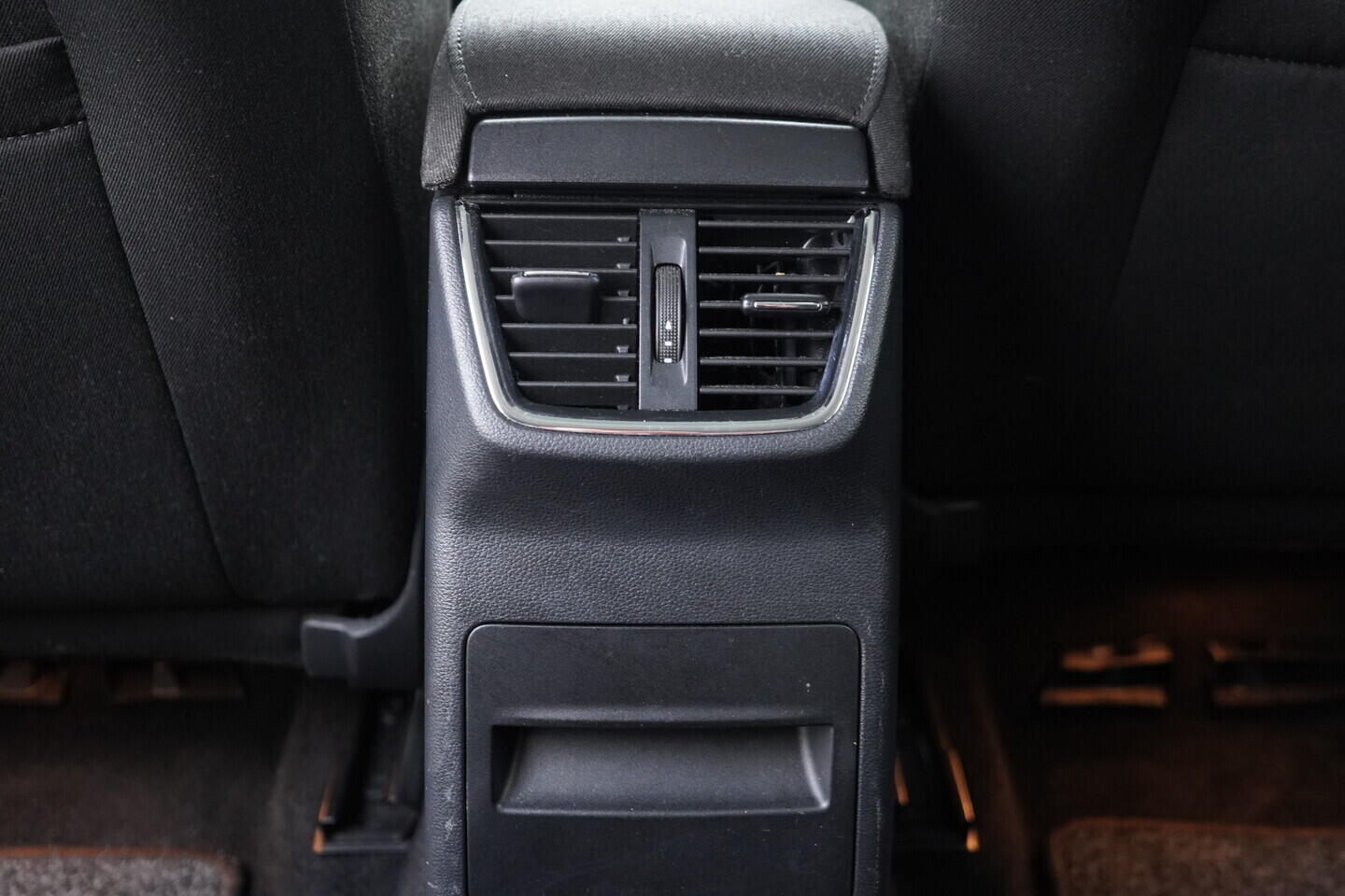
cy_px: 448
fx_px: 1345
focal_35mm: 36
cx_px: 672
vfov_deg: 36.9
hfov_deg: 53.1
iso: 1250
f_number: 2.8
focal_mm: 24
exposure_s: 1/40
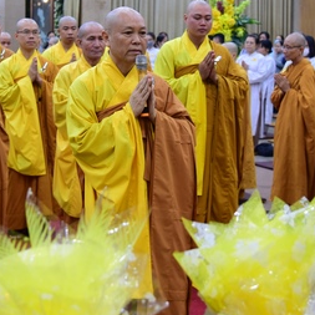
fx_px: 855
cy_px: 57
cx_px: 131
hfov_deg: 20.9
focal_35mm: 83
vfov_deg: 20.6
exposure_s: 1/20
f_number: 4
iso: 1000
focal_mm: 38
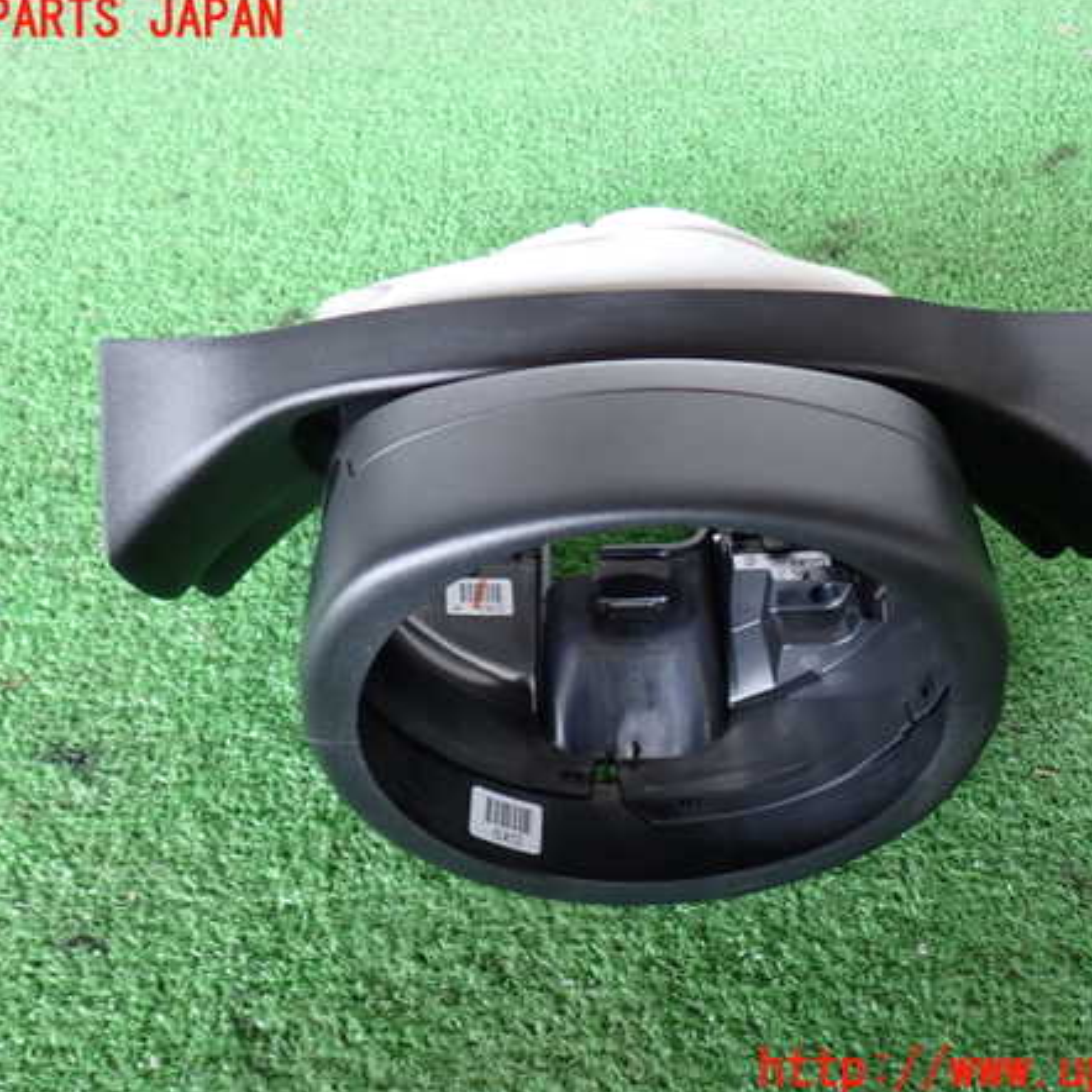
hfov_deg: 46.0
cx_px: 576
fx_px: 1285
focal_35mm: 36
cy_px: 546
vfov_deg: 46.0
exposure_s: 1/30
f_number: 2.3
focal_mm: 5.4
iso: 200
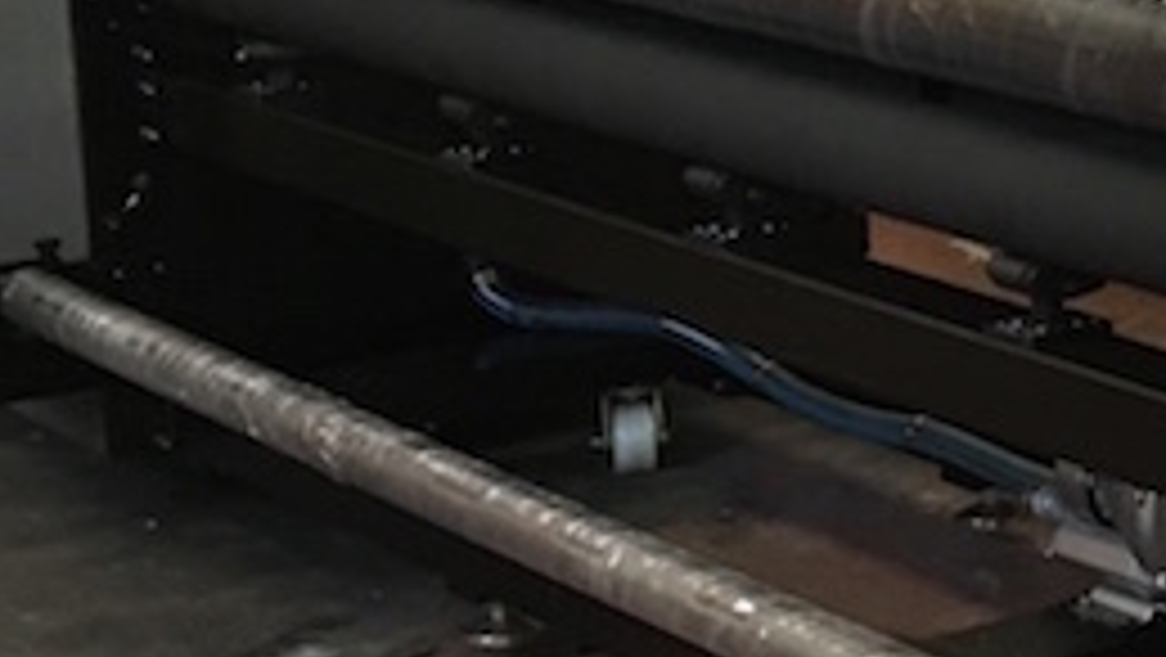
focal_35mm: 122
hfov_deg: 15.6
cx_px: 1958
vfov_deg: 9.9
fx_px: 3774
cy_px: 76
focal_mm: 4.15
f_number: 2.2
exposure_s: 1/33
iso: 160
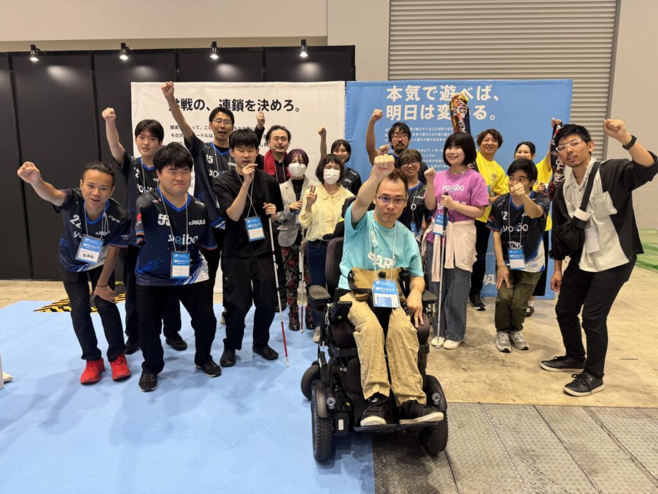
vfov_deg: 56.8
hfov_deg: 71.6
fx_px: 456
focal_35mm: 24
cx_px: 329
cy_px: 247
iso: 125
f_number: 1.78
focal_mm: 6.76
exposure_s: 1/50
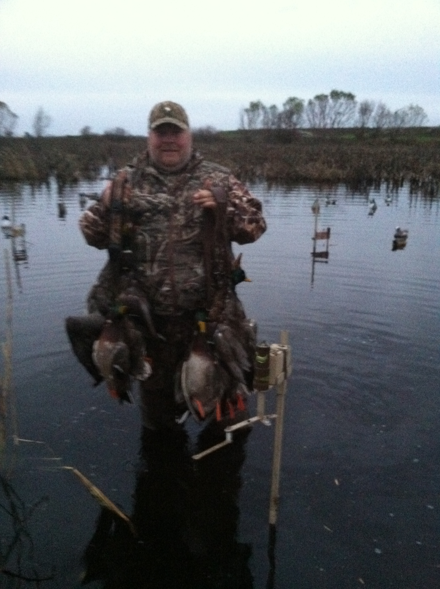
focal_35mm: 35
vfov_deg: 52.7
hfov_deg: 40.6
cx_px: 220
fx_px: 595
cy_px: 294
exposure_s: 1/15
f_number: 2.8
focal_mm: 3.85
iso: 1000
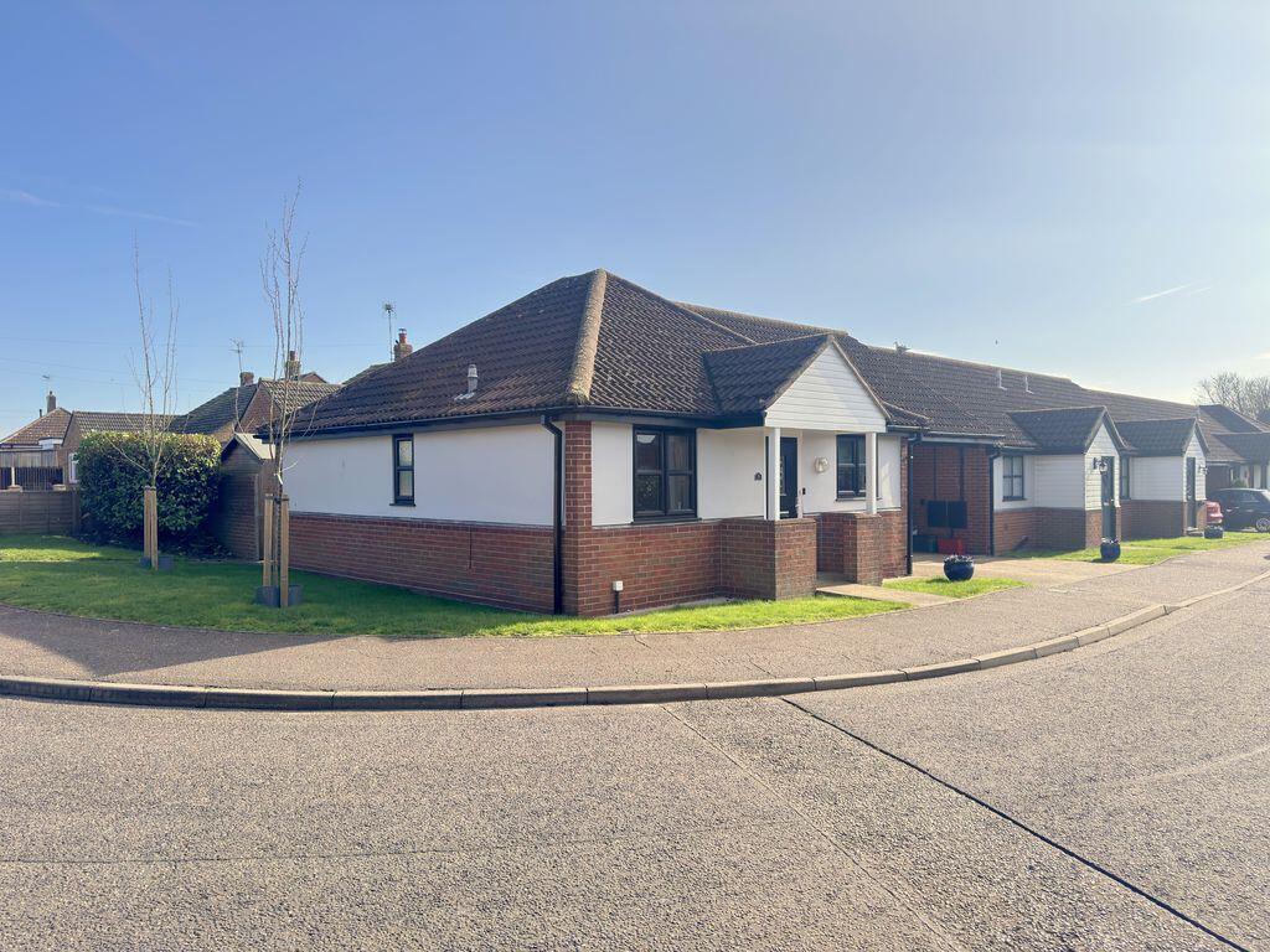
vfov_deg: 56.8
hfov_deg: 71.6
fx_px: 881
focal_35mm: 24
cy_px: 476
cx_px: 635
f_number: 1.78
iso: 100
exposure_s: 1/4049
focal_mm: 6.76
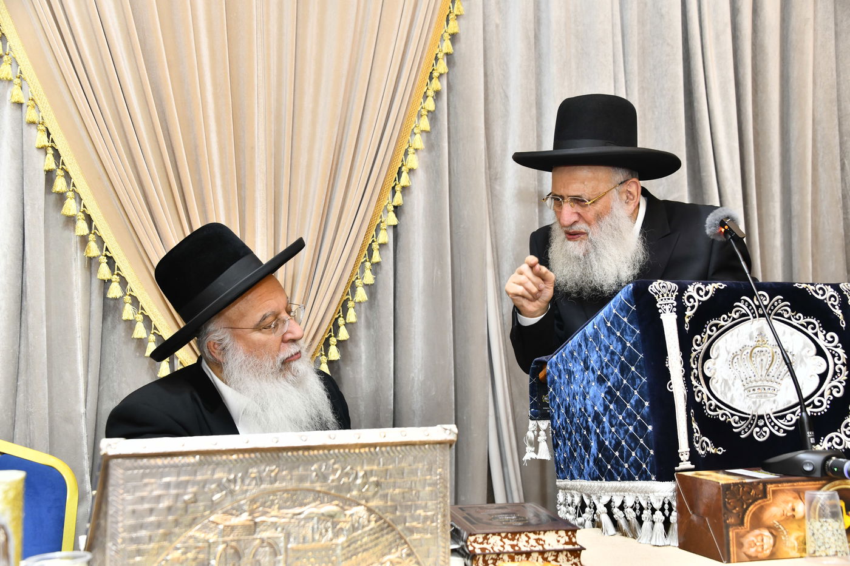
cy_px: 283
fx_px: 1133
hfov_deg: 41.1
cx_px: 425
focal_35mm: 48
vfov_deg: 28.1
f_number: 5.6
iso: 800
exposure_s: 1/125
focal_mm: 48
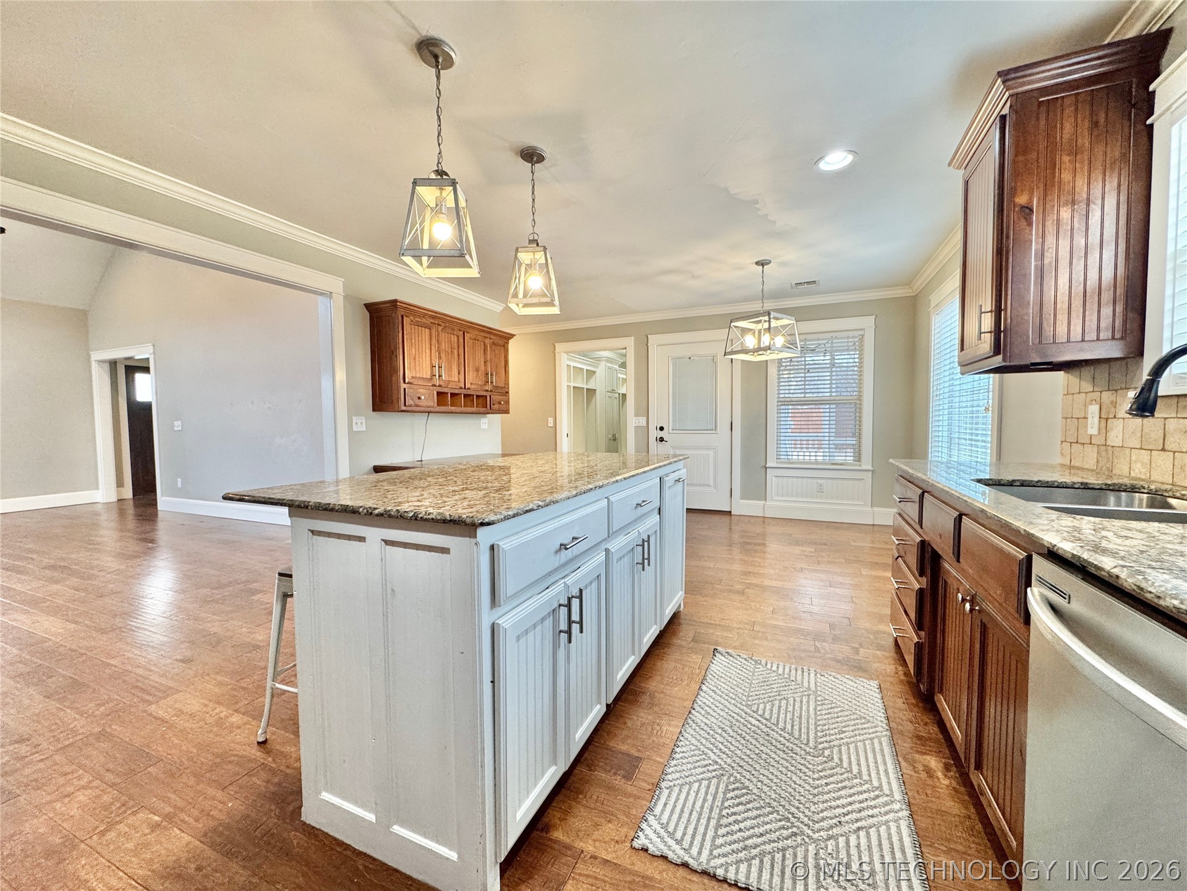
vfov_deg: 85.7
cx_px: 594
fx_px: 480
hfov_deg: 102.1
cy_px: 446
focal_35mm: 14
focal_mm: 2.22
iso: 200
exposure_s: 1/120
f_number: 2.2
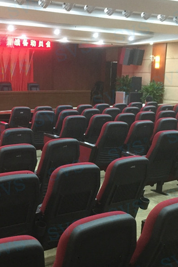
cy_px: 150
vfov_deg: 38.8
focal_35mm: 51
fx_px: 378
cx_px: 44
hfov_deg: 26.1
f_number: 2.2
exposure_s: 1/20
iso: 250
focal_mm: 4.15
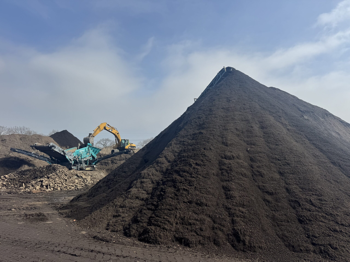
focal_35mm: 24
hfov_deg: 71.6
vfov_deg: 56.8
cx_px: 175
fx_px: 243
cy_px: 131
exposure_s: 1/6410
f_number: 1.78
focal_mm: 6.76
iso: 80
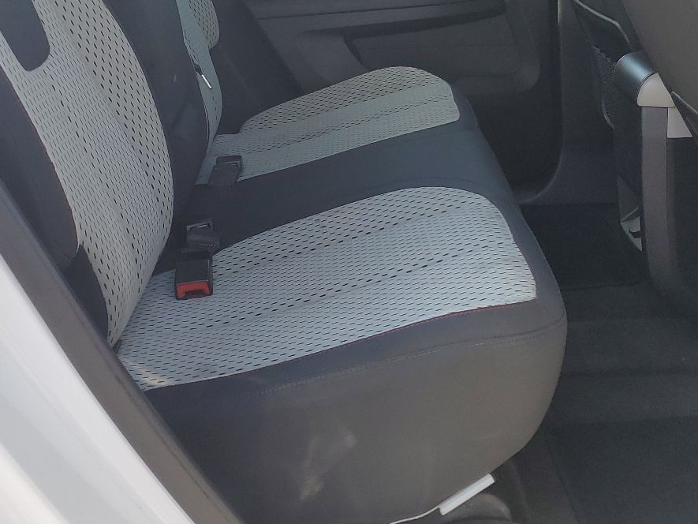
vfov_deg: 30.0
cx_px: 378
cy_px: 92
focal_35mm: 47
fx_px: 948
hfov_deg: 40.4
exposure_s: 1/667
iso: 50
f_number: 1.5
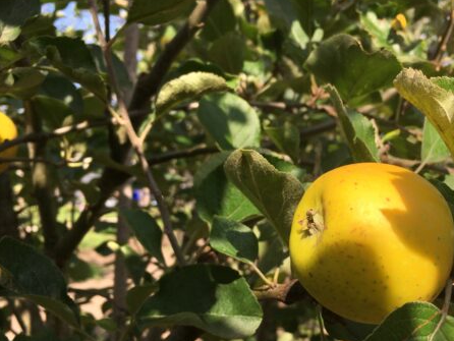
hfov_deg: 47.1
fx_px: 512
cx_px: 303
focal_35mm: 39
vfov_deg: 36.6
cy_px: 215
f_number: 2.2
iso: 25
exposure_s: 1/1261
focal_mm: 4.15
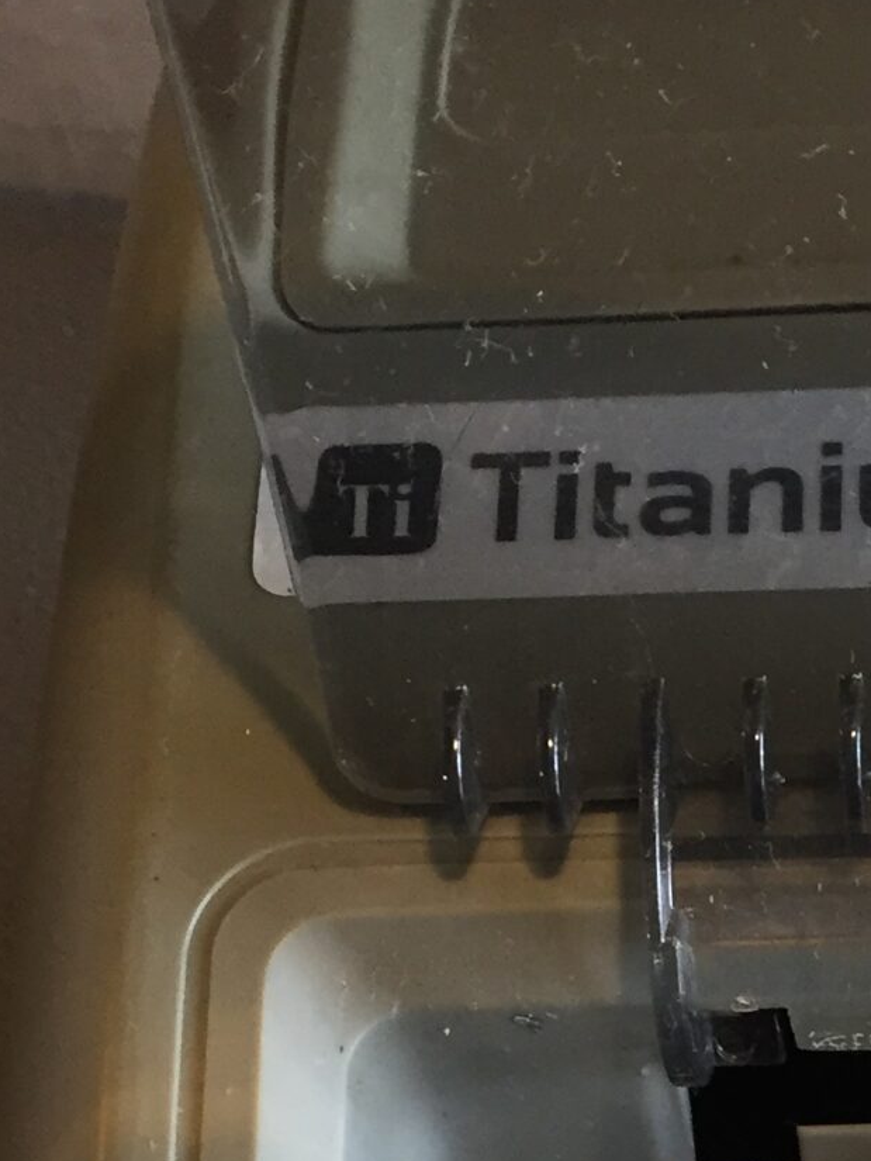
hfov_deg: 15.8
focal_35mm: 90
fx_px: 3019
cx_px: 1030
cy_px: 1585
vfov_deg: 19.7
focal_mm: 4.15
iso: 125
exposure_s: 1/33
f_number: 2.2
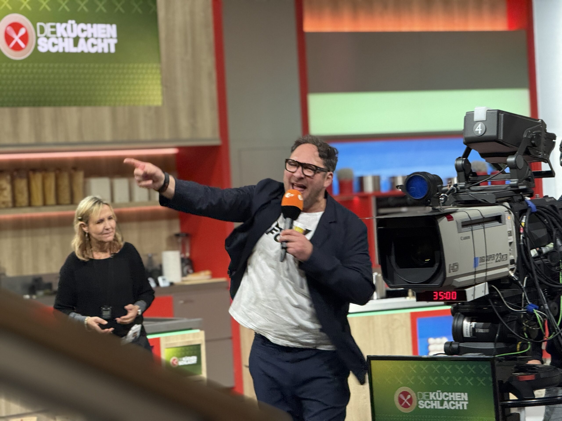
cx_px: 281
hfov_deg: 16.4
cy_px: 210
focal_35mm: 120
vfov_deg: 12.3
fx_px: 1948
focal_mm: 15.66
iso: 400
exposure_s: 1/60
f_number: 2.8
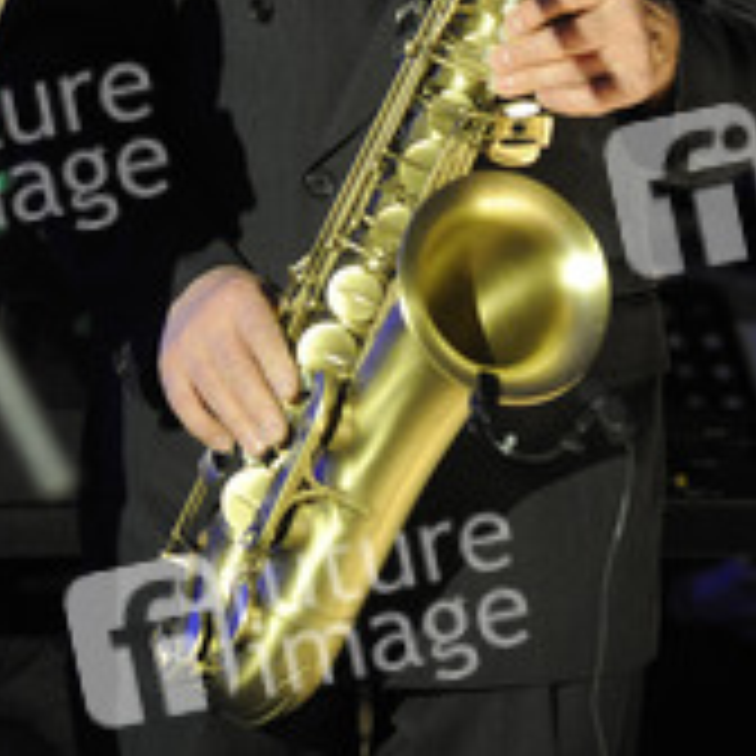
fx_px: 6745
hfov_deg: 6.4
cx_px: 428
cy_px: -54
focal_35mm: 273
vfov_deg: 6.4
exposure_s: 1/100
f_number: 5
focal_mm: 135
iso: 3200
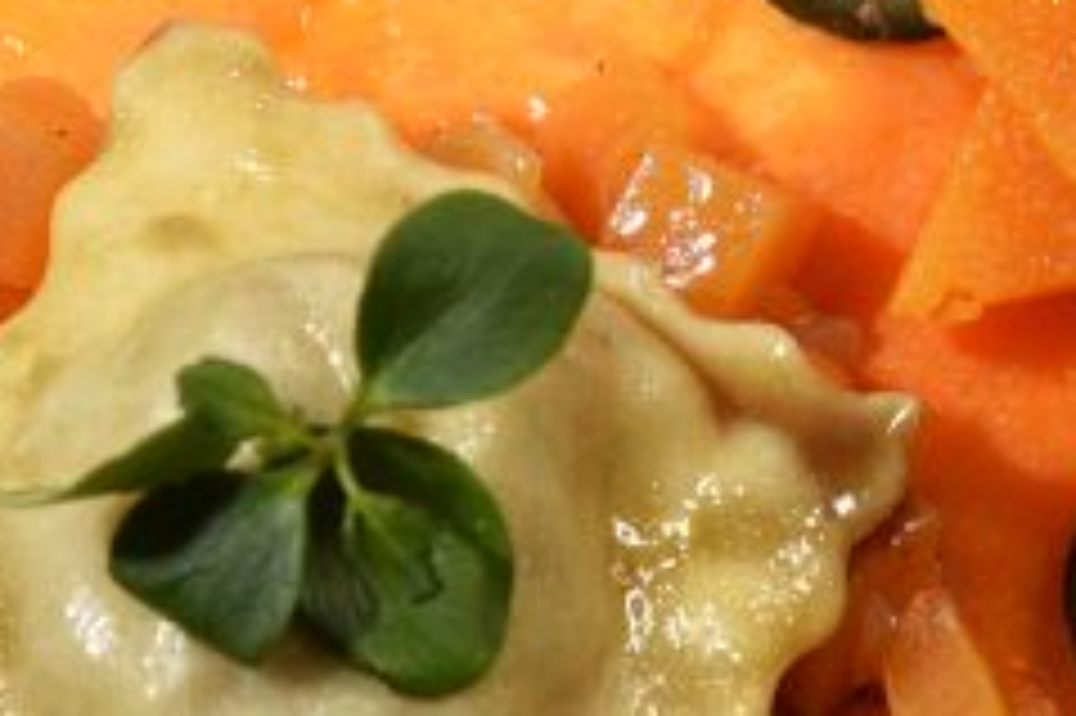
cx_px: 1337
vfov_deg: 2.7
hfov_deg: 4.0
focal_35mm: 515
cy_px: 392
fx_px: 15382
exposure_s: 1/60
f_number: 9
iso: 100
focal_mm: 120
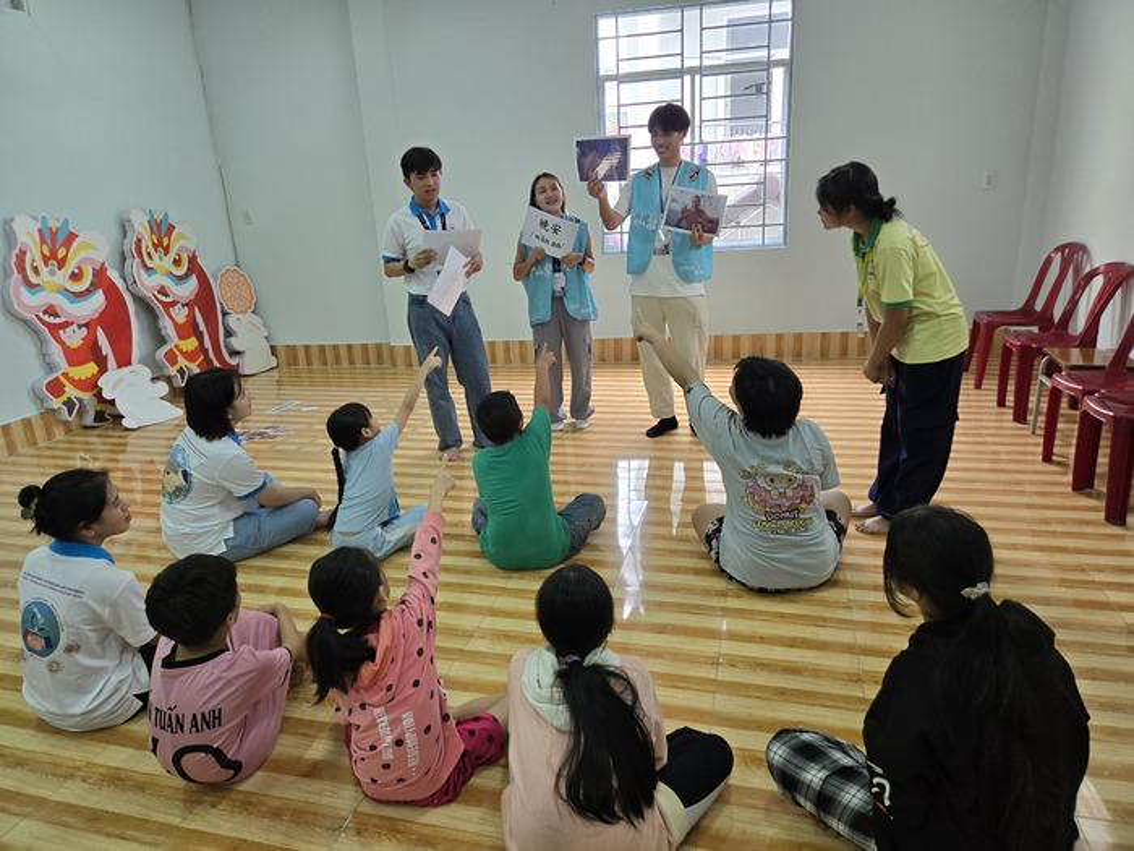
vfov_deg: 58.9
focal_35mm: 23
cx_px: 567
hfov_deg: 73.9
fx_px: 753
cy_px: 426
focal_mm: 5.4
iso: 160
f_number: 1.8
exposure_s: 1/100
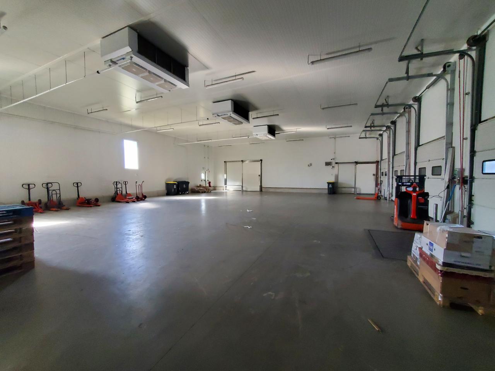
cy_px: 186
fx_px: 186
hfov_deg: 106.2
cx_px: 248
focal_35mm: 13
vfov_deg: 89.9
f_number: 2.2
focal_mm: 1.8
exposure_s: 1/50
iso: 640
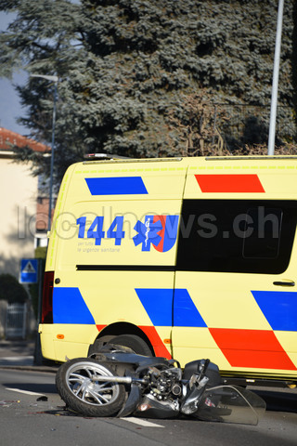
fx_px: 2475
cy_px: 223
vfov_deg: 10.3
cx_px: 148
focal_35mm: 200
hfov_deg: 6.9
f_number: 5.6
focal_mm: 200
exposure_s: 1/640
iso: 160
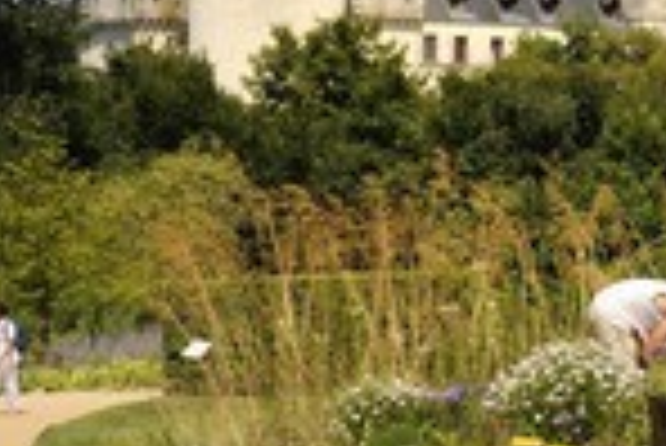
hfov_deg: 18.3
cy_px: 149
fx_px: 2000
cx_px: 716
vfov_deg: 12.7
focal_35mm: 108
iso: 200
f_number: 16
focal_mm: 38
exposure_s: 1/125
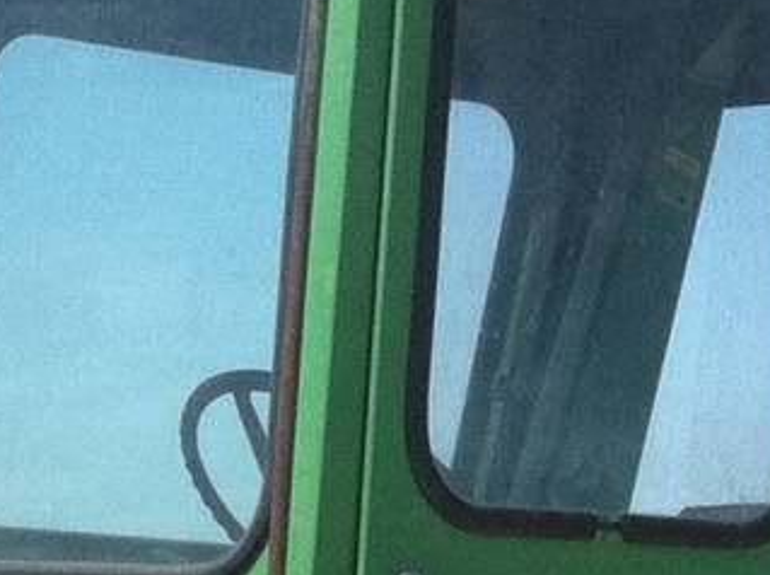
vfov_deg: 6.4
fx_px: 4996
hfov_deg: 8.6
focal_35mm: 225
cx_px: -362
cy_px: 1230
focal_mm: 3.85
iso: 80
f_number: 2.8
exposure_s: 1/857
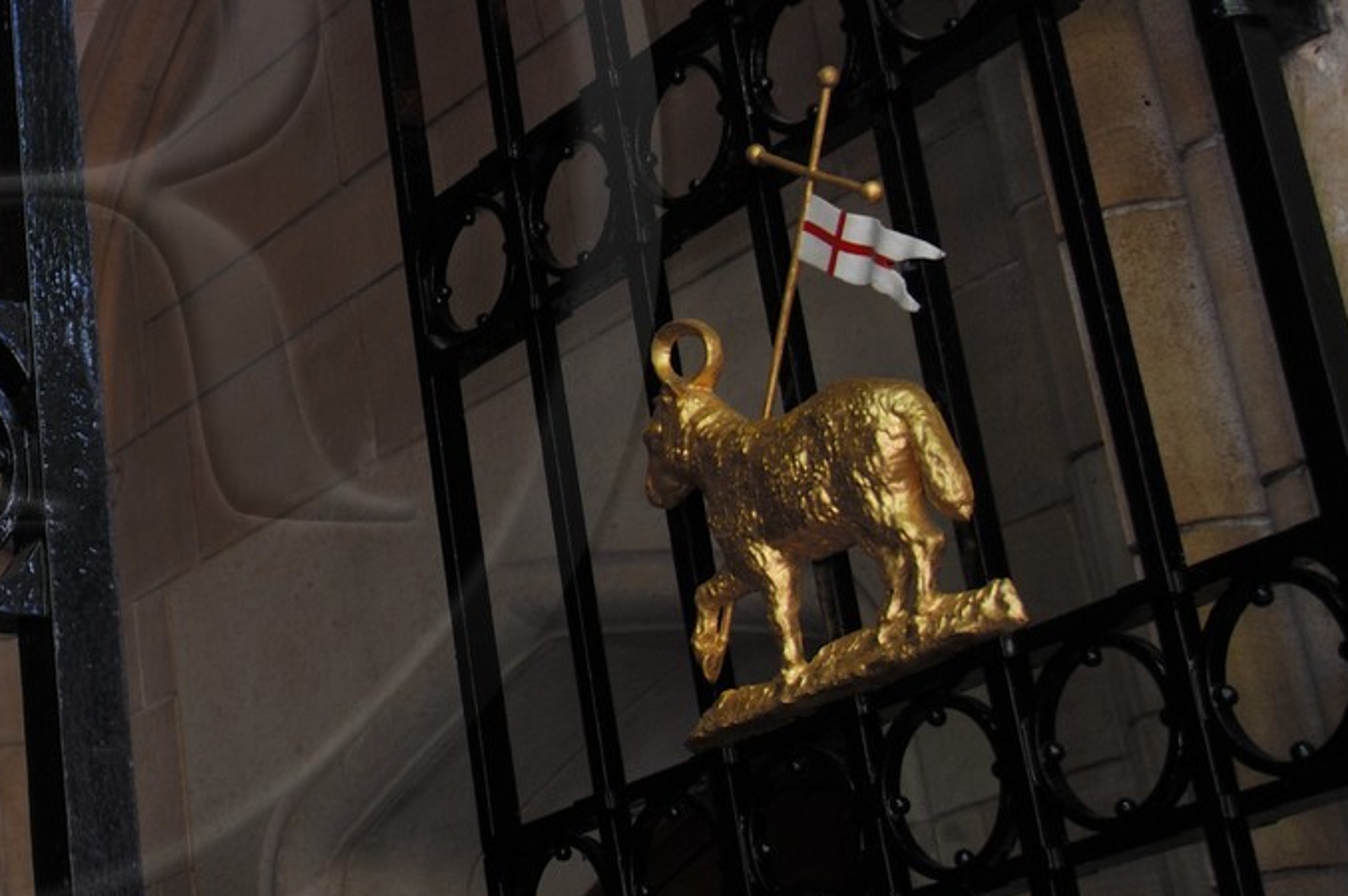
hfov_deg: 24.2
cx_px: -157
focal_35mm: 78
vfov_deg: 17.3
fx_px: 2918
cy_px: 198
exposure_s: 1/20
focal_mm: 22
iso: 100
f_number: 4
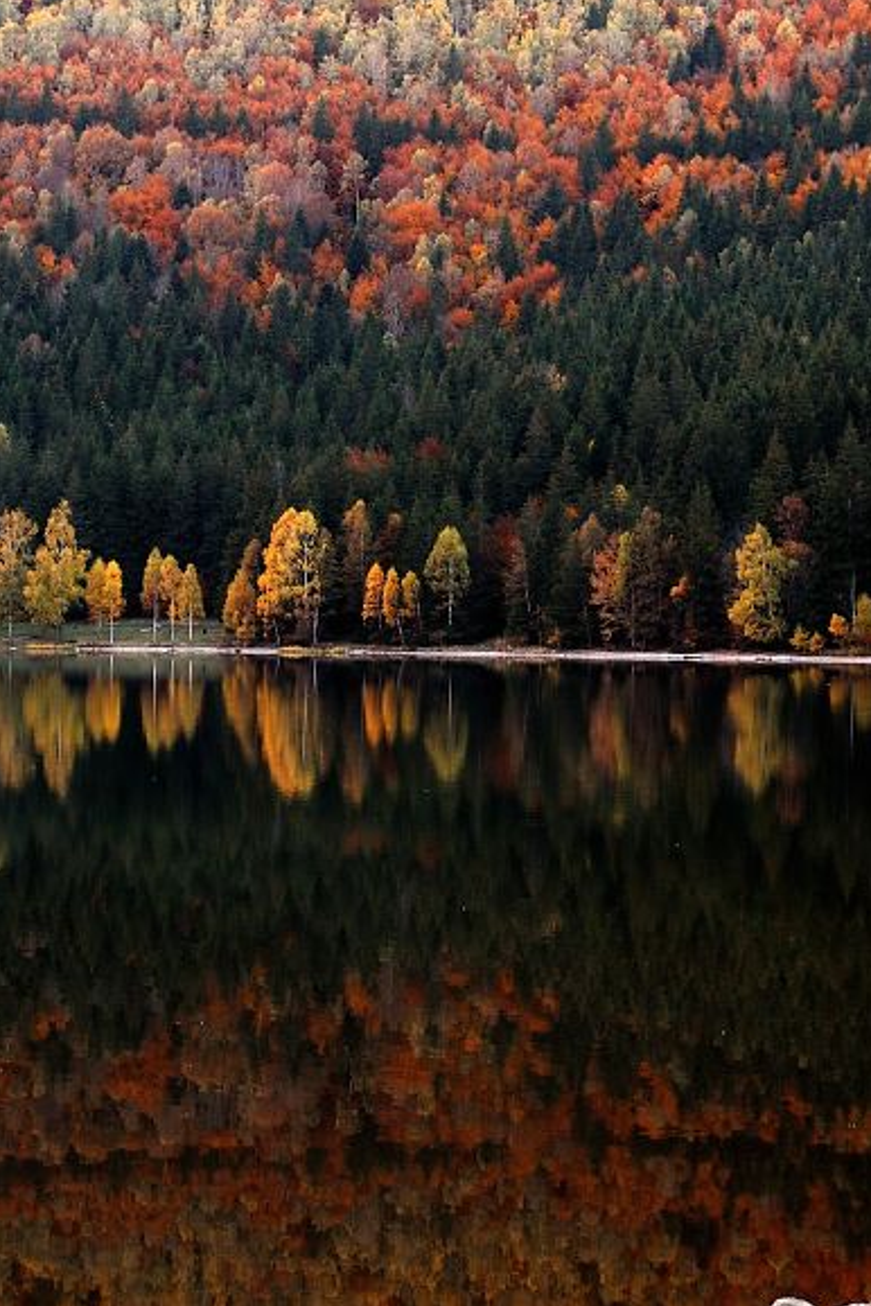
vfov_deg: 24.8
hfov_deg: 16.6
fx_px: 2976
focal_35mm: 82
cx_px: 325
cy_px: 652
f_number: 5.6
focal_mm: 36
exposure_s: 1/80
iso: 400
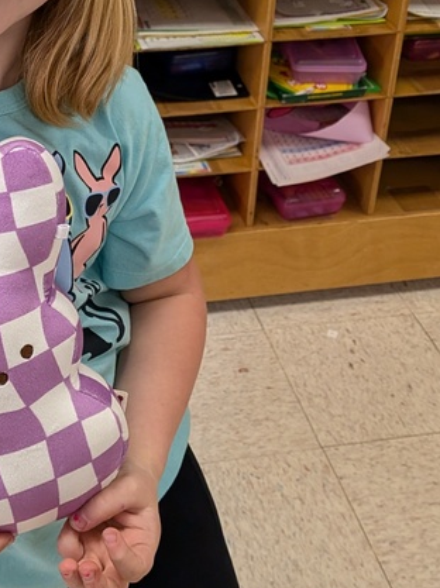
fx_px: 1001
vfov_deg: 32.0
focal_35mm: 59
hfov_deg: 24.3
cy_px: 130
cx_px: 80
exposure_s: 1/120
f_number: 1.7
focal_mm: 4.53
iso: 72
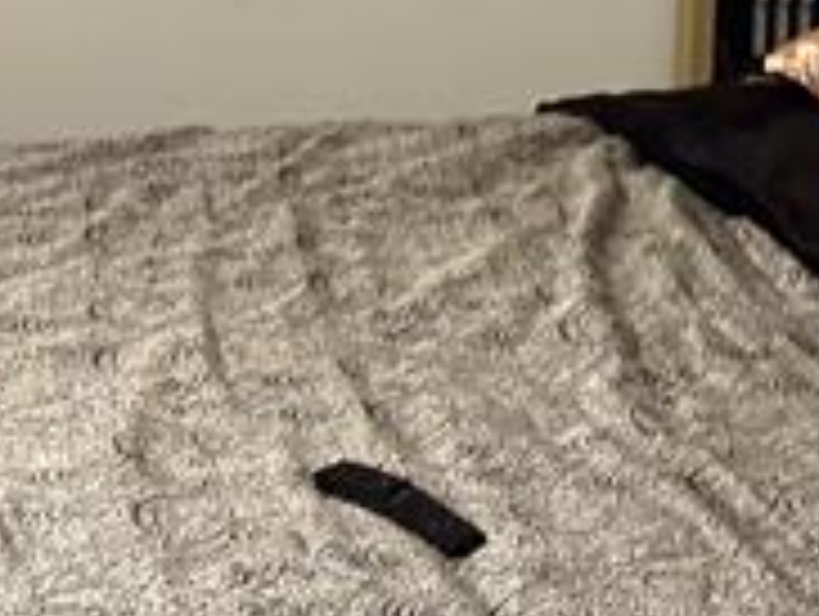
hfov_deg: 17.2
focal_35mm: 114
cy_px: -252
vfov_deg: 12.5
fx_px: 2701
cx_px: 594
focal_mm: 5.7
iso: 125
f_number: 1.5
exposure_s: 1/60
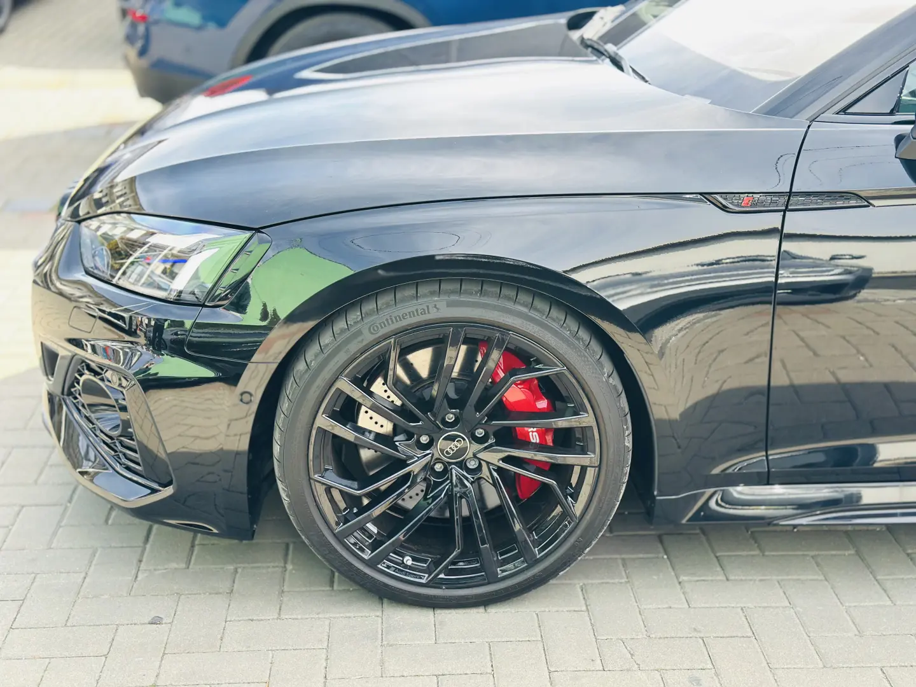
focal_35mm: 48
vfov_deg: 30.3
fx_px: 1270
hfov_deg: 39.7
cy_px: 344
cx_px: 458
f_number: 1.78
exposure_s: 1/297
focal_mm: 6.86
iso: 80
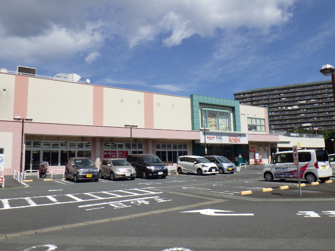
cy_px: 126
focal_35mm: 28
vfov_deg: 49.7
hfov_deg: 63.4
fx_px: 271
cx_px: 168
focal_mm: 5
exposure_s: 1/1500
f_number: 4.2
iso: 125
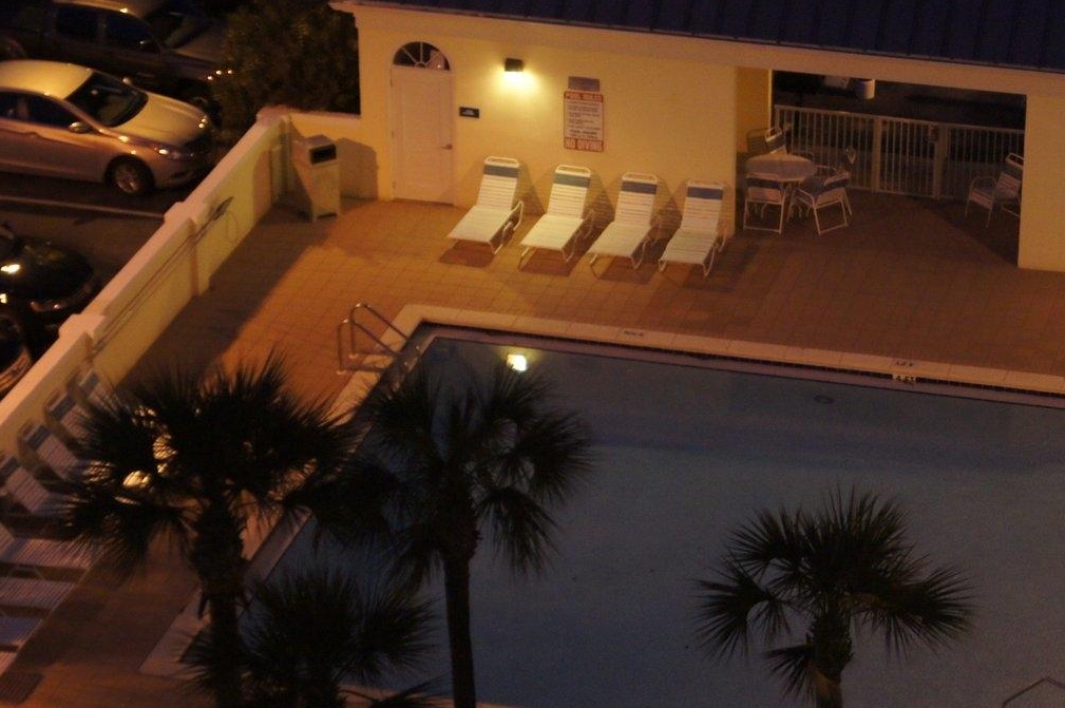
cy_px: 386
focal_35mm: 131
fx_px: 3866
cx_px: 761
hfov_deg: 15.6
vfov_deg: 10.5
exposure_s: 1/60
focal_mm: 55
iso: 6400
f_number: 5.6
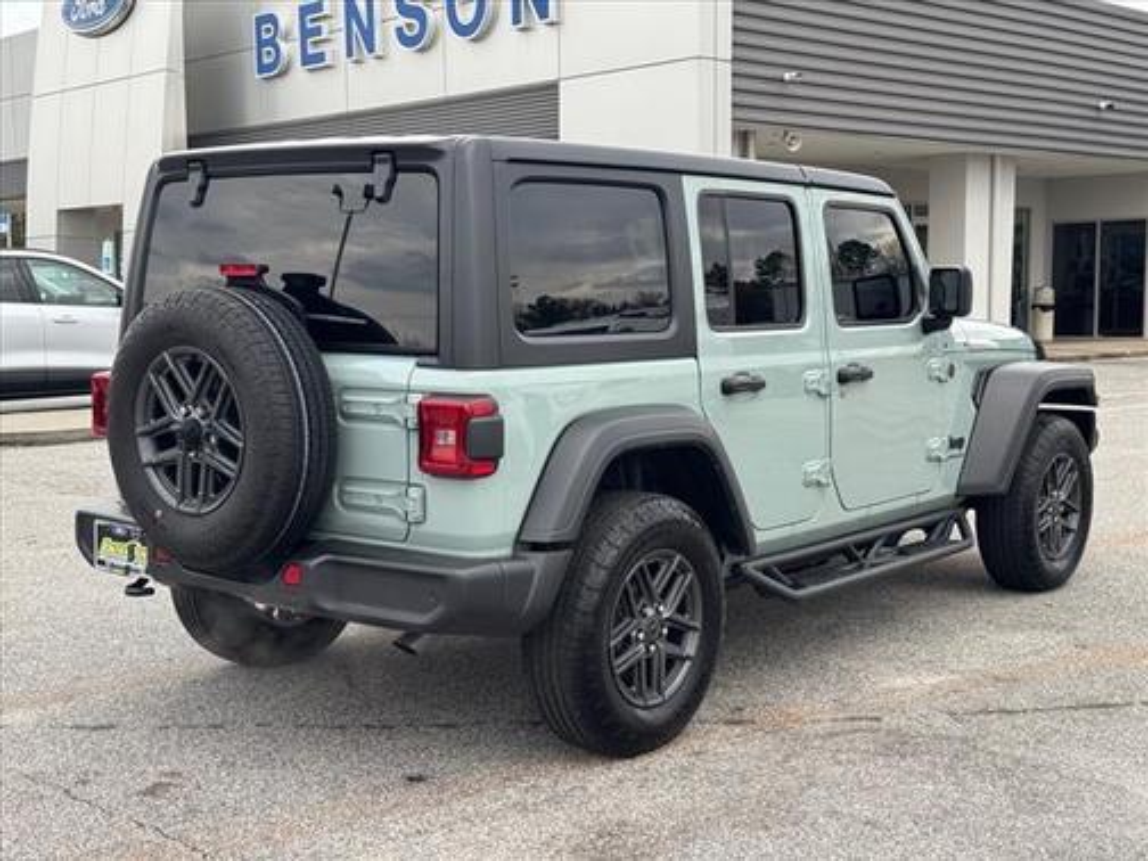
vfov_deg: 30.3
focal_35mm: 48
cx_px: 574
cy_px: 430
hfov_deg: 39.7
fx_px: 1592
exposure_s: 1/336
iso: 64
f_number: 1.78
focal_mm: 6.76
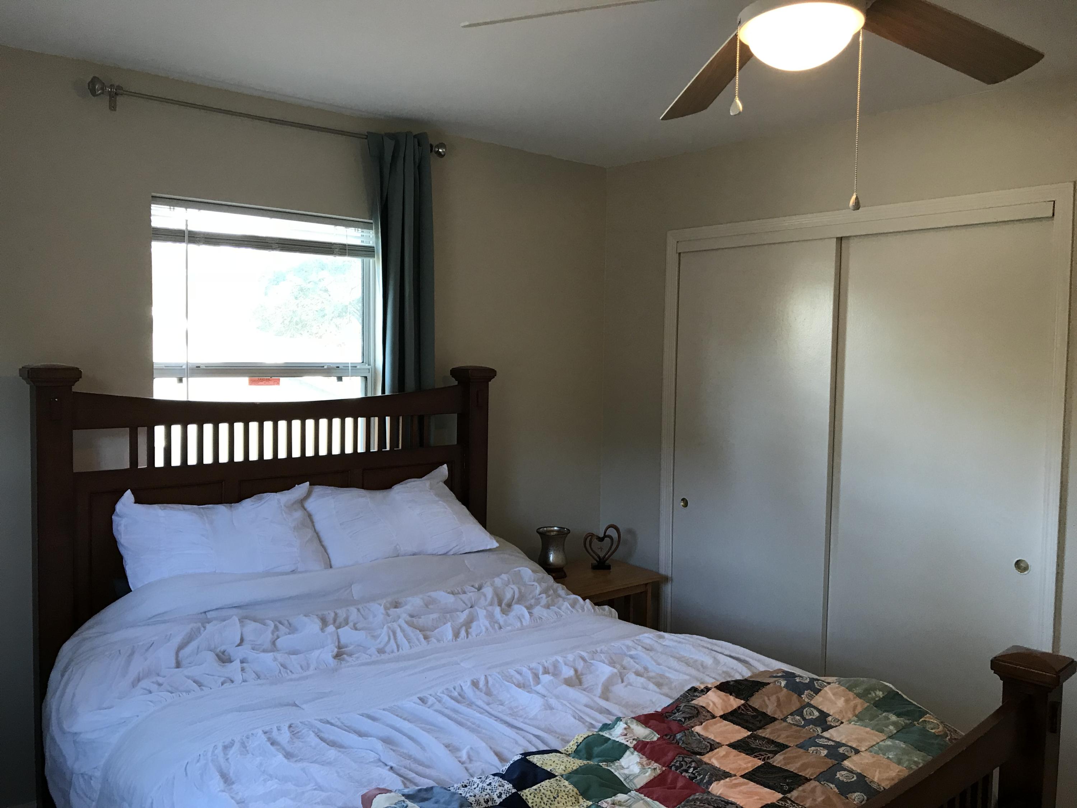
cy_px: 404
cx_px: 538
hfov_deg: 63.4
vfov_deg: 49.7
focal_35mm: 28
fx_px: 871
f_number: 1.8
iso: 40
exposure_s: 1/24
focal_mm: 3.99
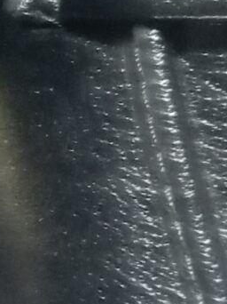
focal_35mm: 210
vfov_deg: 9.3
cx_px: -564
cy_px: -52
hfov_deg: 6.2
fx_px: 1838
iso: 922
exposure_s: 1/33.3
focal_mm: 4.22
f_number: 1.8
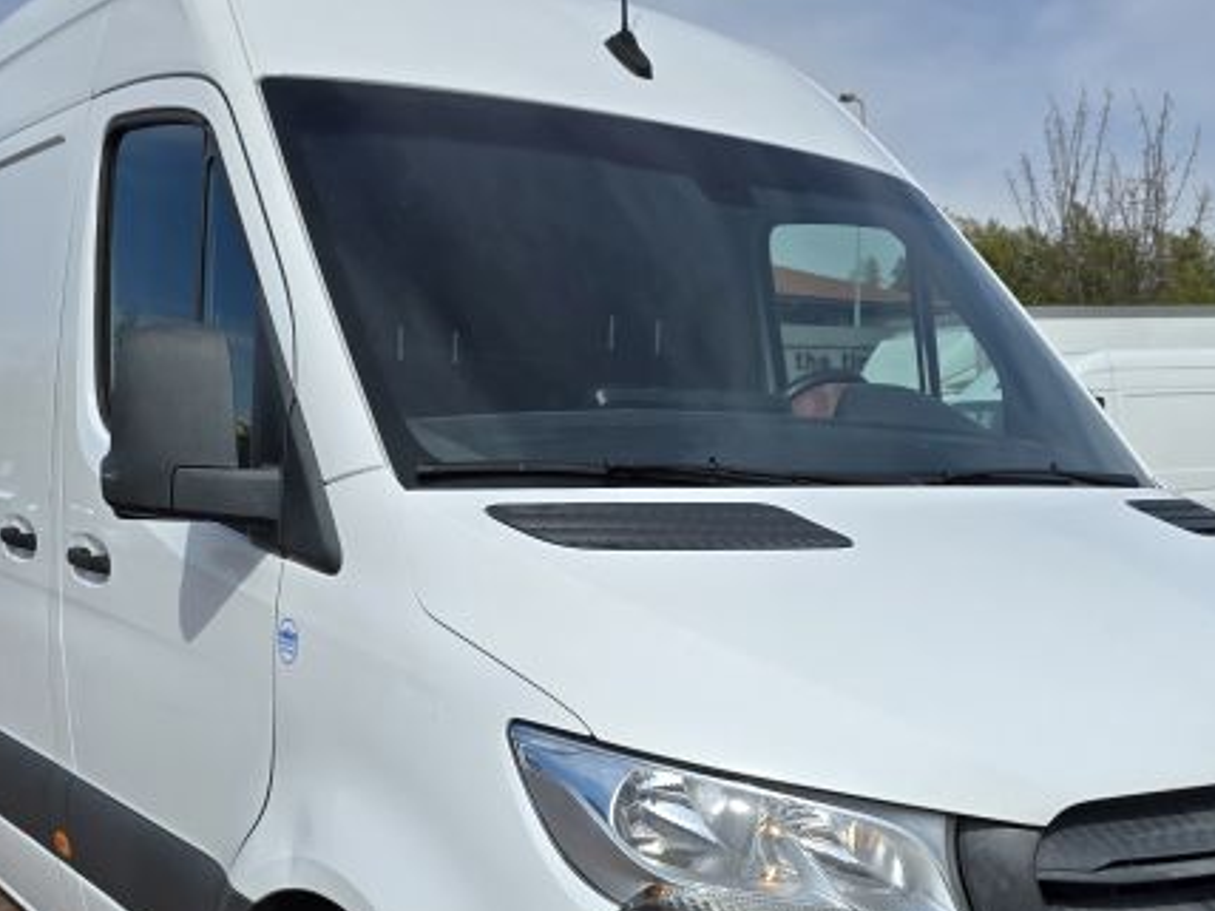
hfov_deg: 43.8
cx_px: 656
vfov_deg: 33.0
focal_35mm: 43
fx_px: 1509
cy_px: 667
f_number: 1.7
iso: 12
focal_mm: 6.3
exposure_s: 1/1343
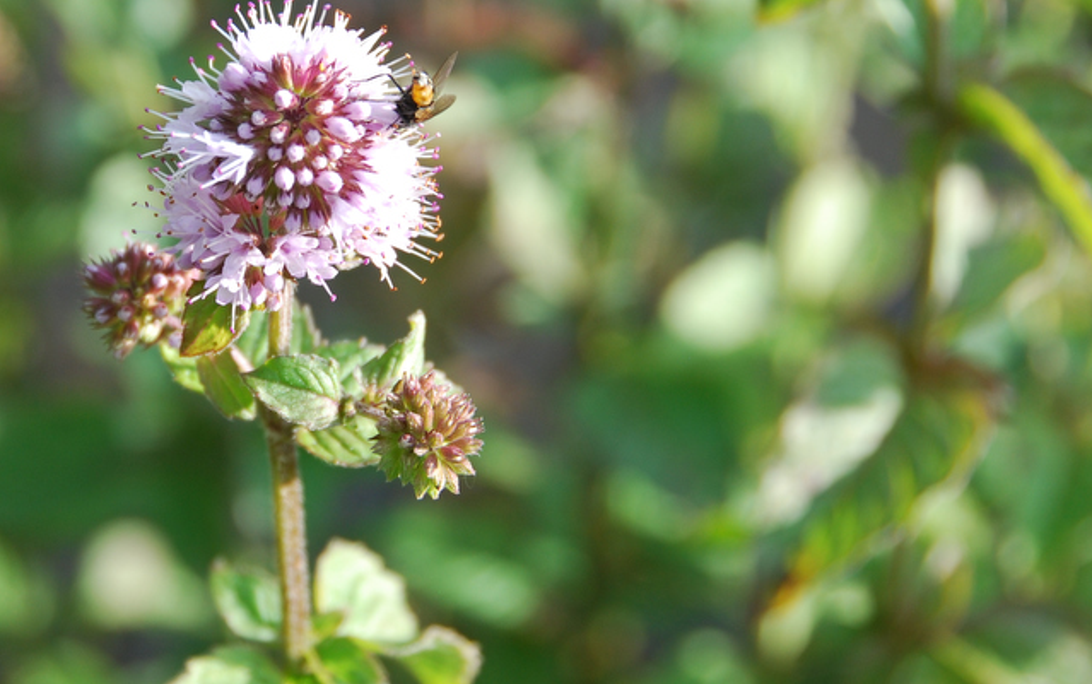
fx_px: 5473
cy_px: 148
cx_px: 294
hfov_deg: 11.4
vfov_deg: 7.1
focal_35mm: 184
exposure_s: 1/125
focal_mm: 75
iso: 200
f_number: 7.1
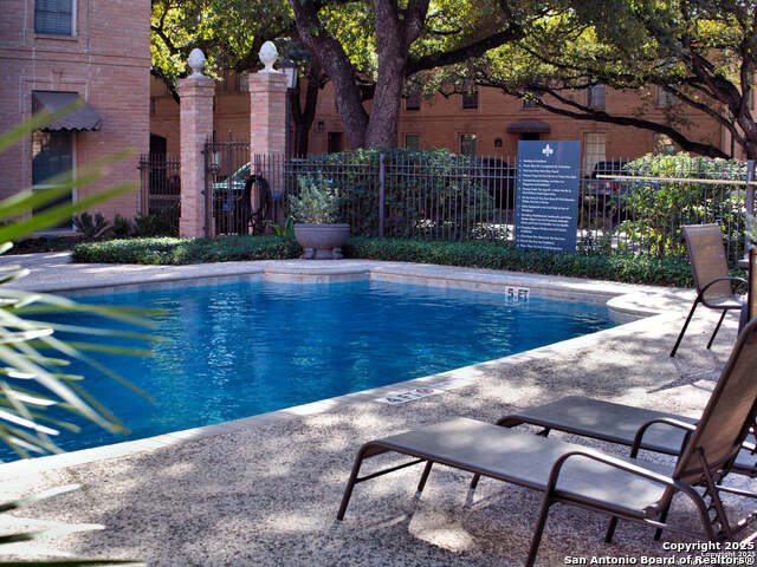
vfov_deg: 29.1
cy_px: 284
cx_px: 378
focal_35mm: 50
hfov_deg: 38.2
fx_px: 1093
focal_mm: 25
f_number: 4
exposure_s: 1/320
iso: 200
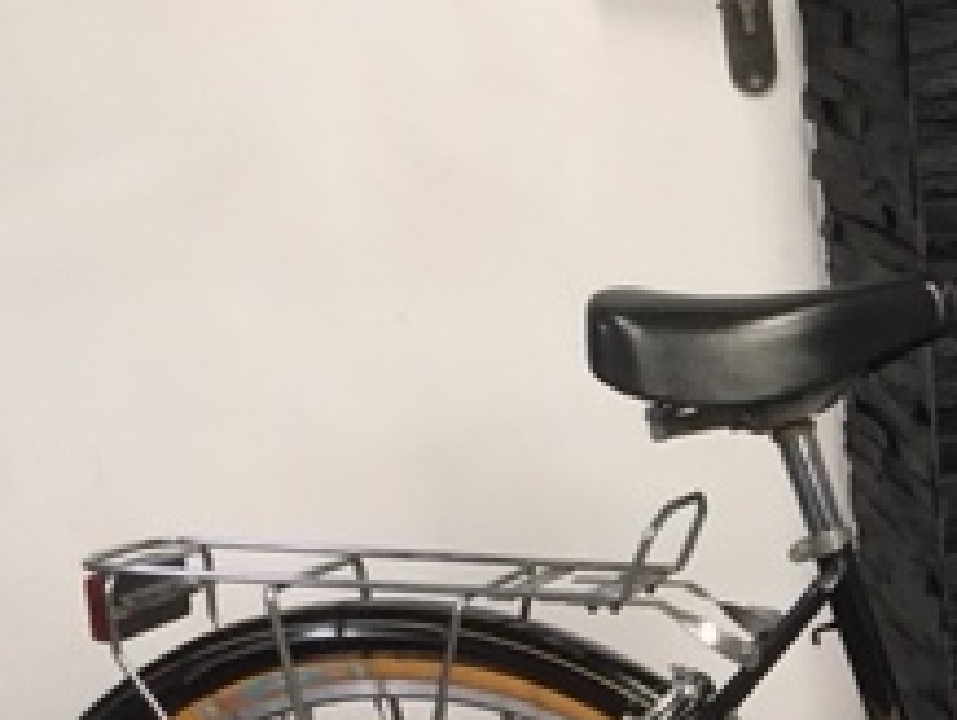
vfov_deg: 16.7
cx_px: 1190
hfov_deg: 21.2
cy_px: 865
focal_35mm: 85
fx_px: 2353
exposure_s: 1/25
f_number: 2.2
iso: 200
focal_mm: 4.15
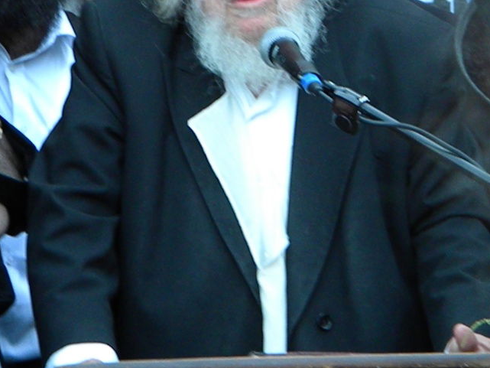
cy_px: 85
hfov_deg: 10.0
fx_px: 2803
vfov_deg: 7.5
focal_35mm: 198
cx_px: 194
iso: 720
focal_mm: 22.5
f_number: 4.8
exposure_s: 1/76.3
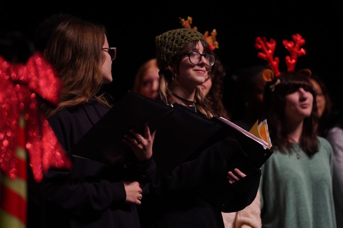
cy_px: 114
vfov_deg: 7.6
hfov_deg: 11.4
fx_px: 1715
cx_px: 172
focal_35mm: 180
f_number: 2.8
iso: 320
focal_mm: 180
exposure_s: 1/250
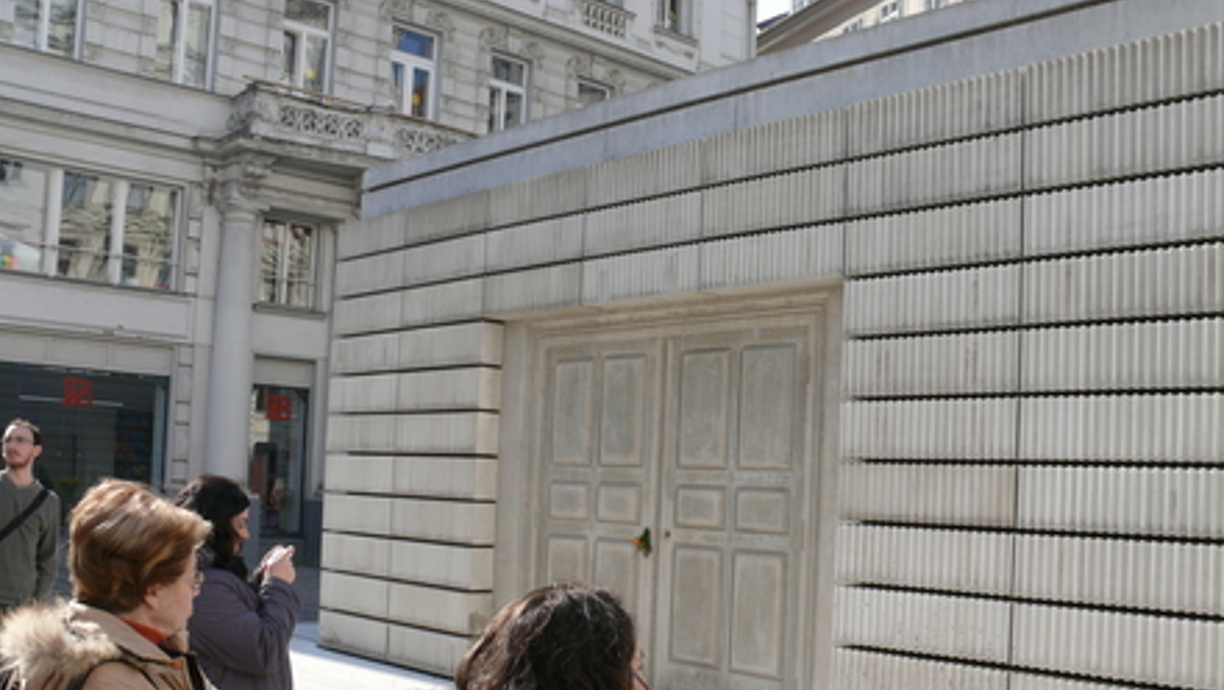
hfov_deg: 51.6
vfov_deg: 30.3
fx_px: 1266
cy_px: 442
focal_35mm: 39
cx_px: 606
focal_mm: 7.4
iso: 100
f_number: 5.6
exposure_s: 1/250
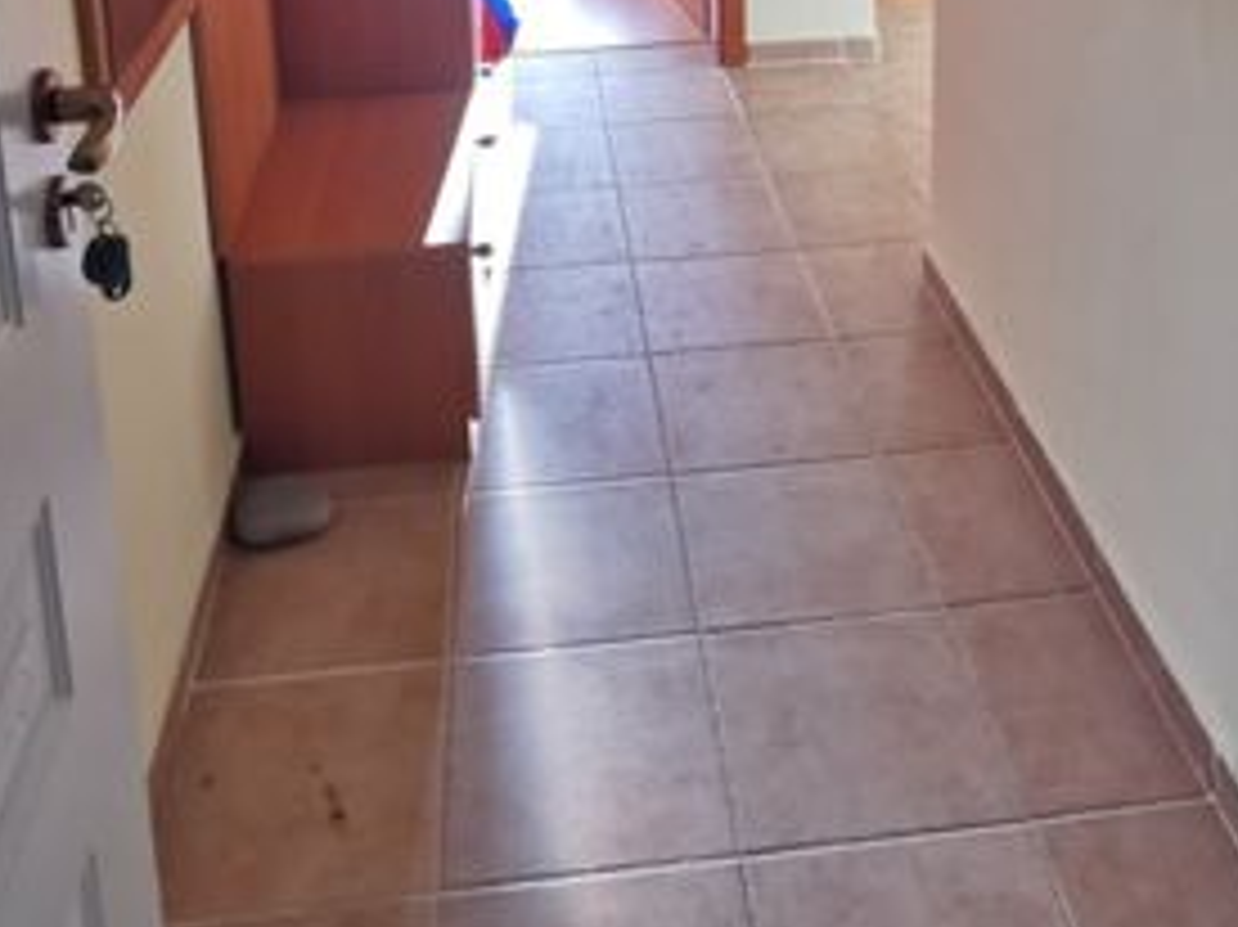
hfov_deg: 45.7
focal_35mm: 41
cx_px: 691
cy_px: -153
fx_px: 1466
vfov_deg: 30.4
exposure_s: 1/100
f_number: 2.2
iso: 125
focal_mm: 2.35
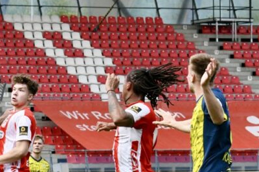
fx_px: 2487
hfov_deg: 5.9
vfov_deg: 4.0
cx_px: -25
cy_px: 171
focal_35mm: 346
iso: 2500
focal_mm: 135
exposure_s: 1/1600
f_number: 11
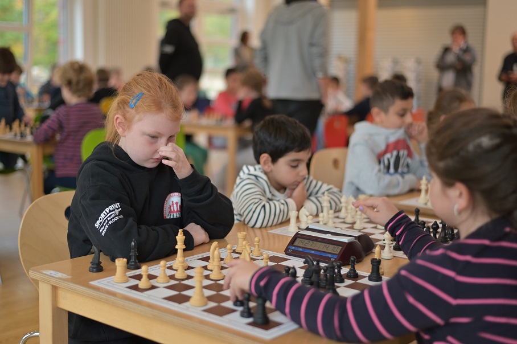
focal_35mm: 50
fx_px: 718
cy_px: 172
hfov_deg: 39.6
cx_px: 258
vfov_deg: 27.0
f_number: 2
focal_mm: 50
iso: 200
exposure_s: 1/200
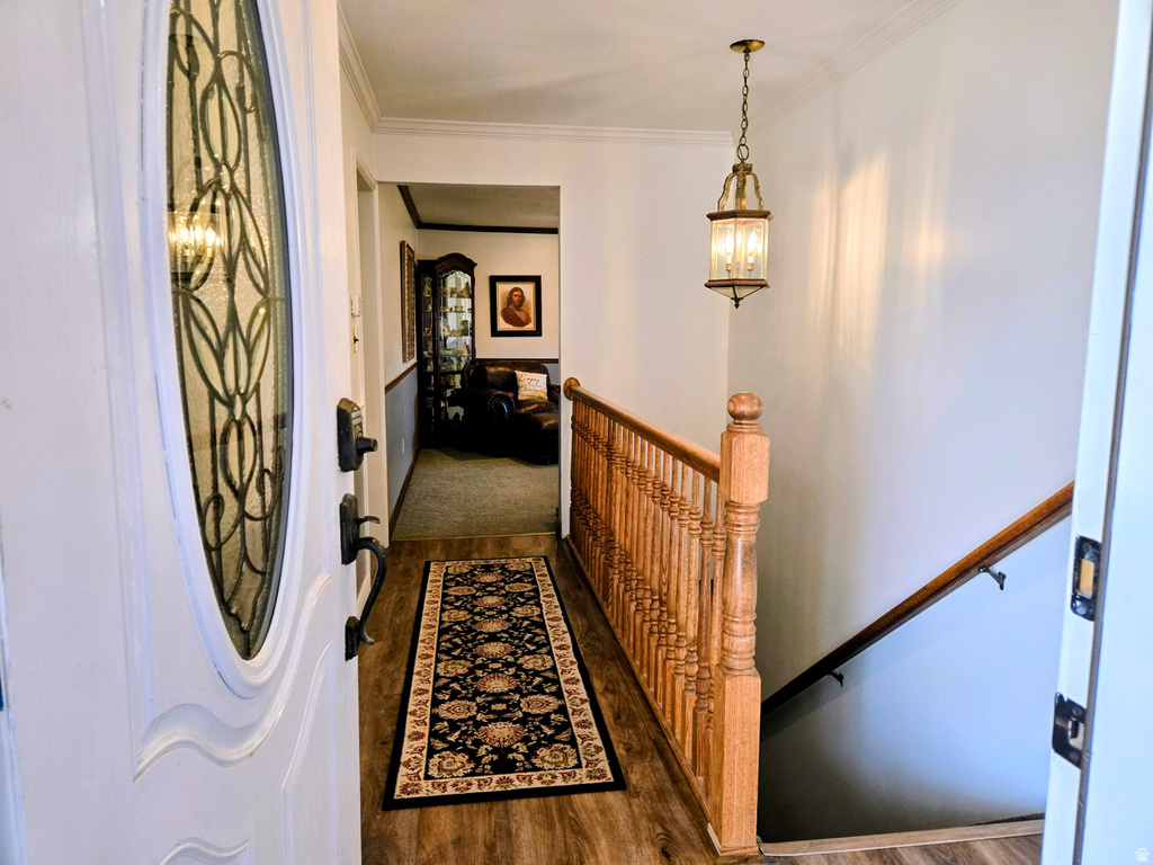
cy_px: 432
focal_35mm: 23
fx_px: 766
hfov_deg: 73.9
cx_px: 576
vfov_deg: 58.9
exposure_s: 1/120
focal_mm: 5.4
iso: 125
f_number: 1.8
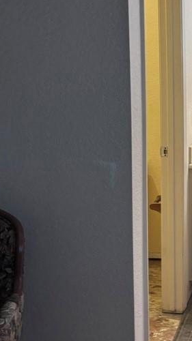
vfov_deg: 35.7
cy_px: 117
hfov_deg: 19.1
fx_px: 525
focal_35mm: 58
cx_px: 251
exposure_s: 1/60
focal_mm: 5.96
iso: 200
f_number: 1.6
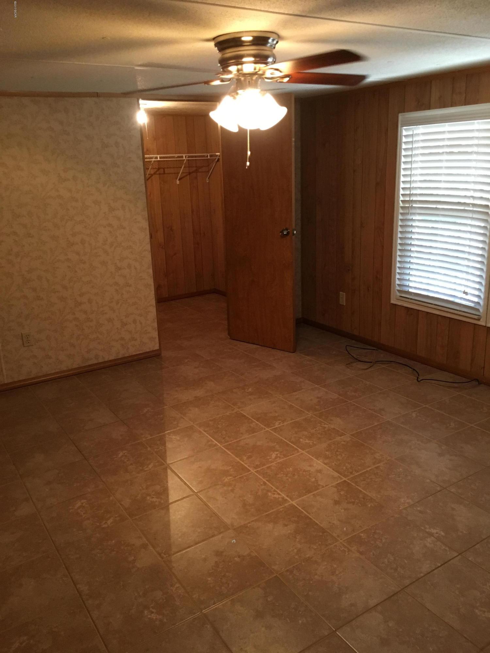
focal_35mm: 29
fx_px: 547
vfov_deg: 61.7
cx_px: 245
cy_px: 326
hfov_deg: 48.2
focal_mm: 4.15
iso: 125
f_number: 2.2
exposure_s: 1/30
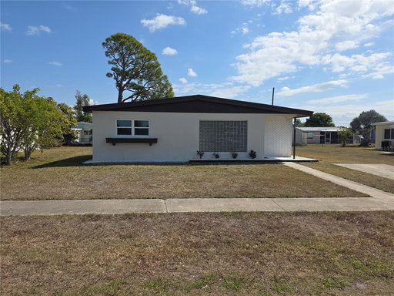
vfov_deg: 58.9
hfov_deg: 73.9
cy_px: 148
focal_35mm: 23
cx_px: 197
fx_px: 262
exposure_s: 1/1283
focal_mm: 6.3
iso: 12
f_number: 1.7
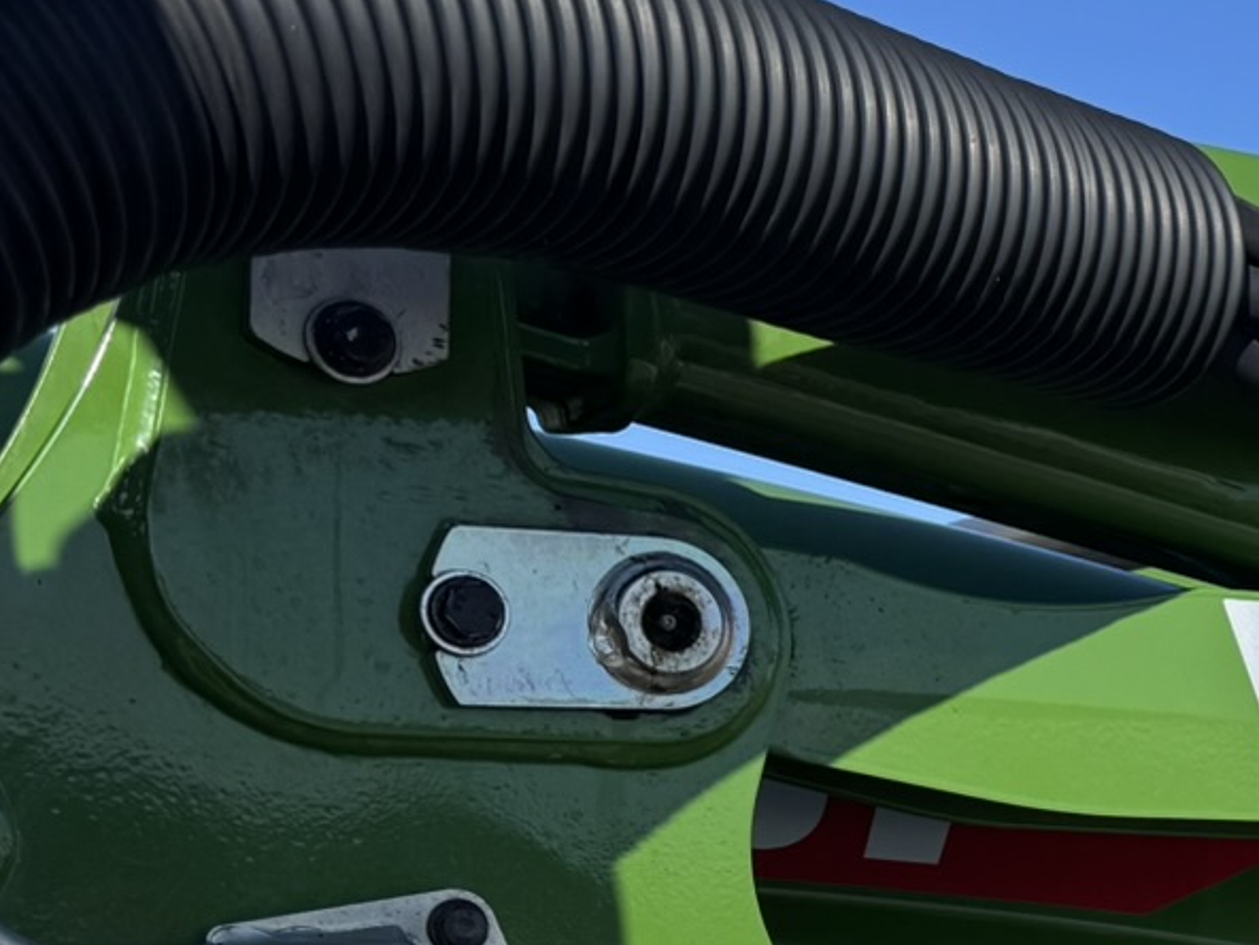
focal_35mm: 83
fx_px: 3019
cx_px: 1957
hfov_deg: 19.9
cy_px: 911
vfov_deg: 17.4
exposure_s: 1/4310
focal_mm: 6.76
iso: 80
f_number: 1.78
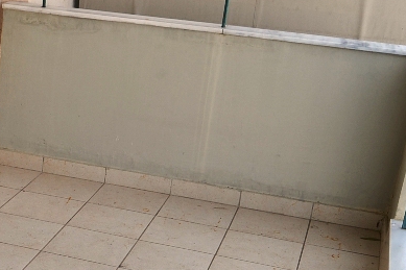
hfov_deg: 23.0
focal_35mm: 80
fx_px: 902
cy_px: 218
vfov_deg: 16.9
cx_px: -95
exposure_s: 1/160
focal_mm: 18
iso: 100
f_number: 6.3
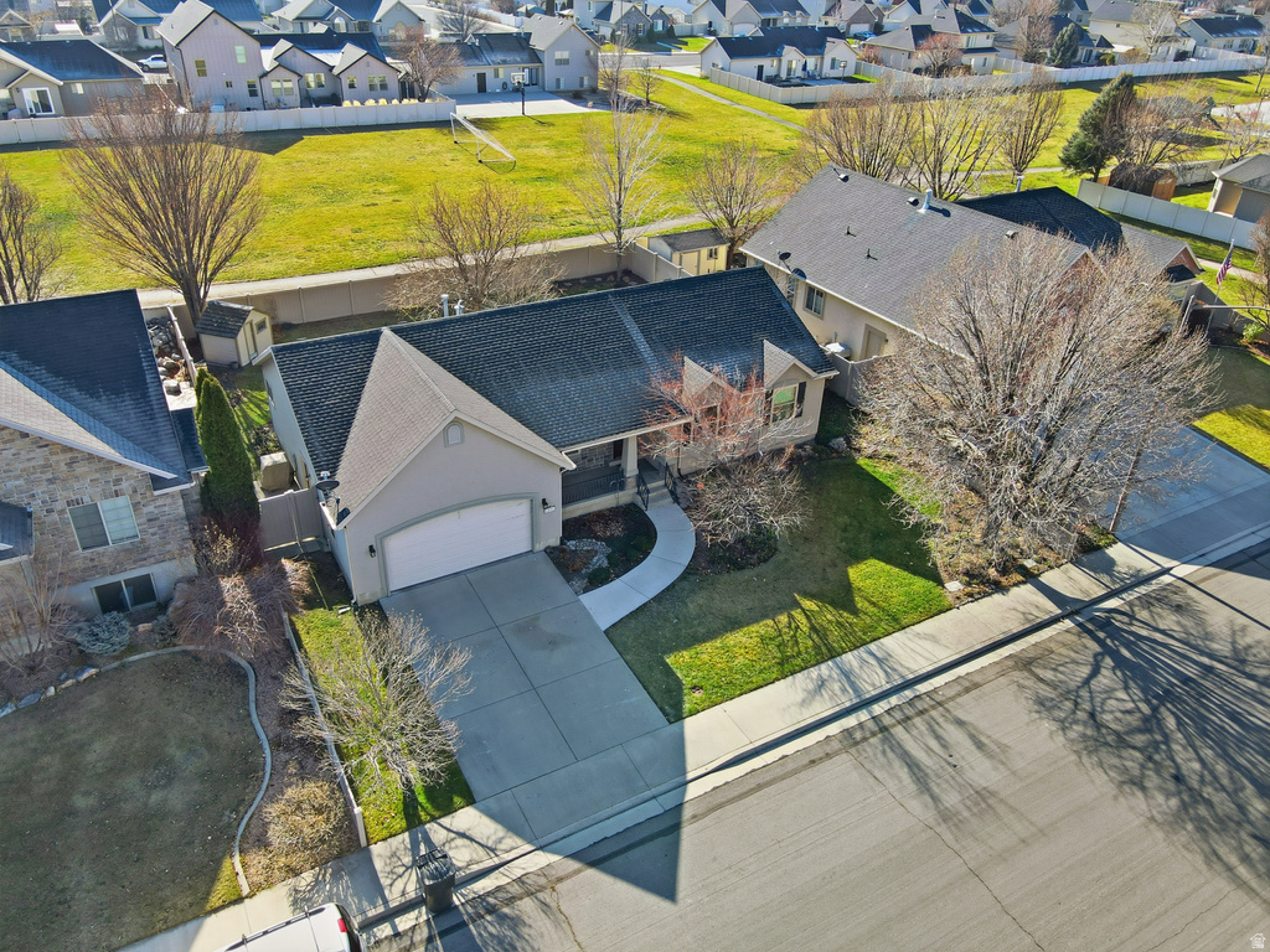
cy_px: 476
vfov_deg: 56.8
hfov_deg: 71.6
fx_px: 881
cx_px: 635
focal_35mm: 24
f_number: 2.8
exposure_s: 1/320
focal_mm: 4.5
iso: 100
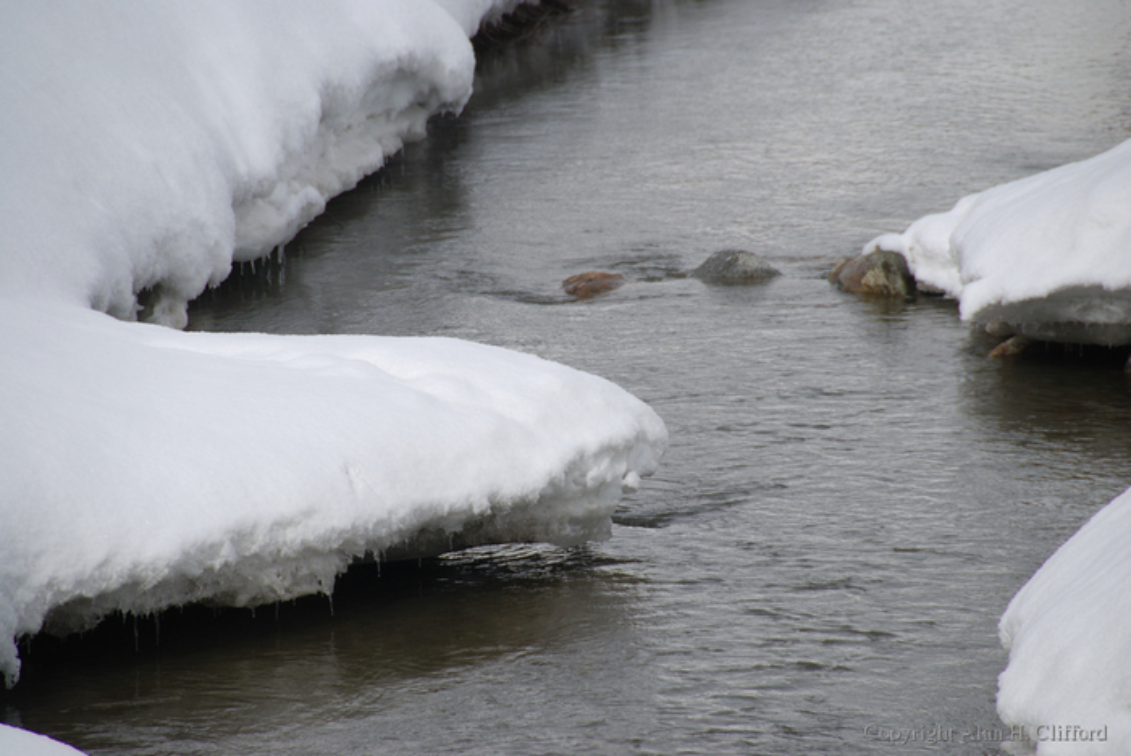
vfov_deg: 4.6
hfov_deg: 6.9
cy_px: 378
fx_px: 9433
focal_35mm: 300
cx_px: 566
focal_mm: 200
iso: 100
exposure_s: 1/1000
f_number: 5.6
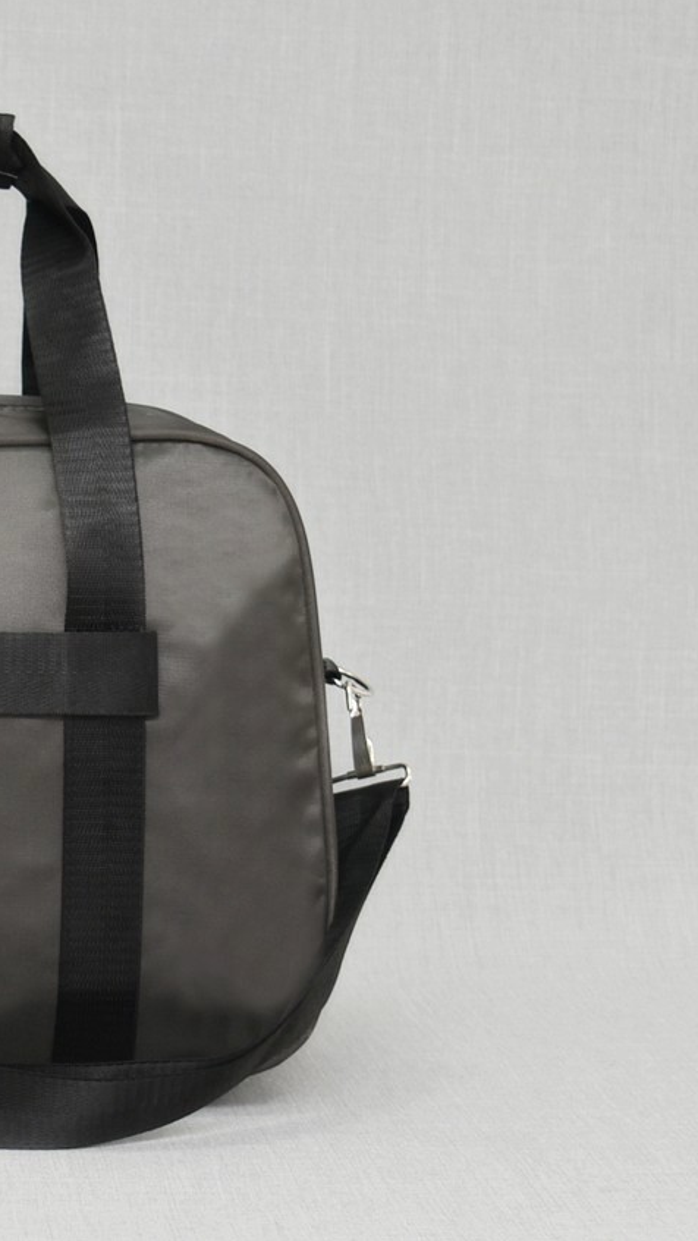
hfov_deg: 11.8
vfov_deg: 21.4
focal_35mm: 100
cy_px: 619
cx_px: -147
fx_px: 3290
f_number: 5.6
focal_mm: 42
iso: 100
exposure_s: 1/60
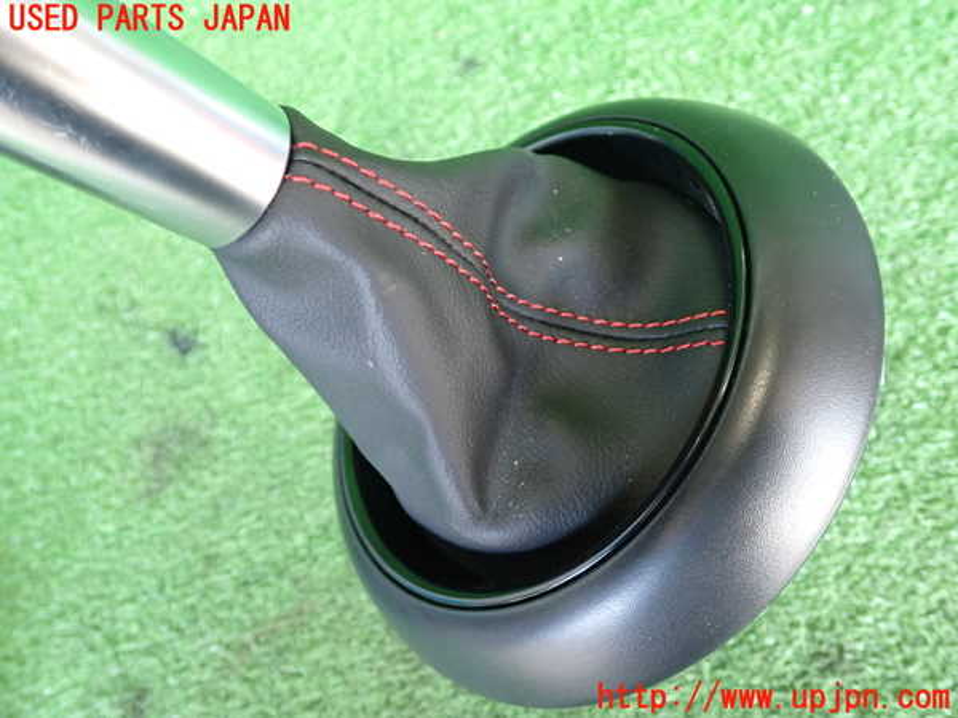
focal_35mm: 30
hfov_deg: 60.0
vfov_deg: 46.8
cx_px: 479
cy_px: 359
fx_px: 830
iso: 400
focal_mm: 5.4
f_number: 2.3
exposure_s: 1/60
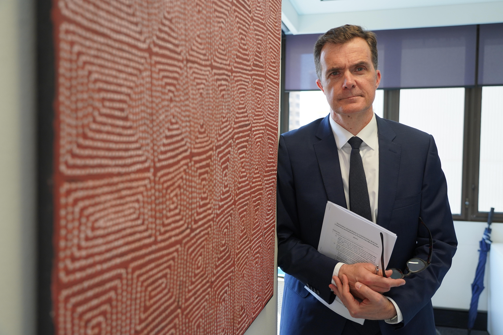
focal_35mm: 33
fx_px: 461
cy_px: 168
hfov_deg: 57.2
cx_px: 252
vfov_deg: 40.0
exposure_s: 1/160
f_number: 4
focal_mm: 33
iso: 640
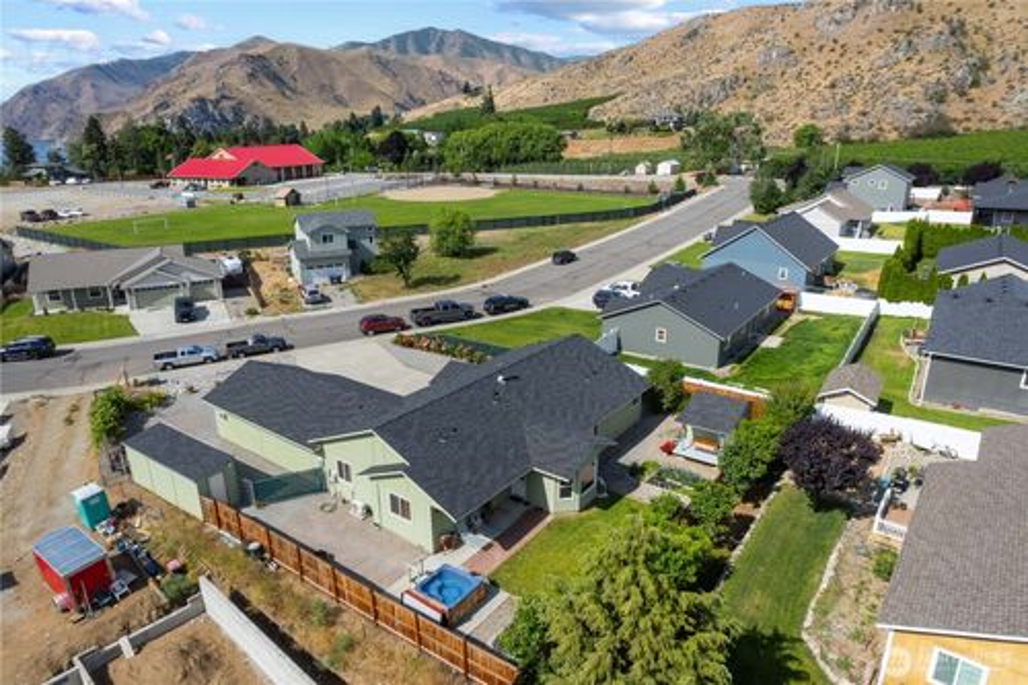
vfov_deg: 57.2
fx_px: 628
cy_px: 342
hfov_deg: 78.6
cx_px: 514
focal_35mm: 22
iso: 100
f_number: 2.8
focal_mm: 8.38
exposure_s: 1/2000
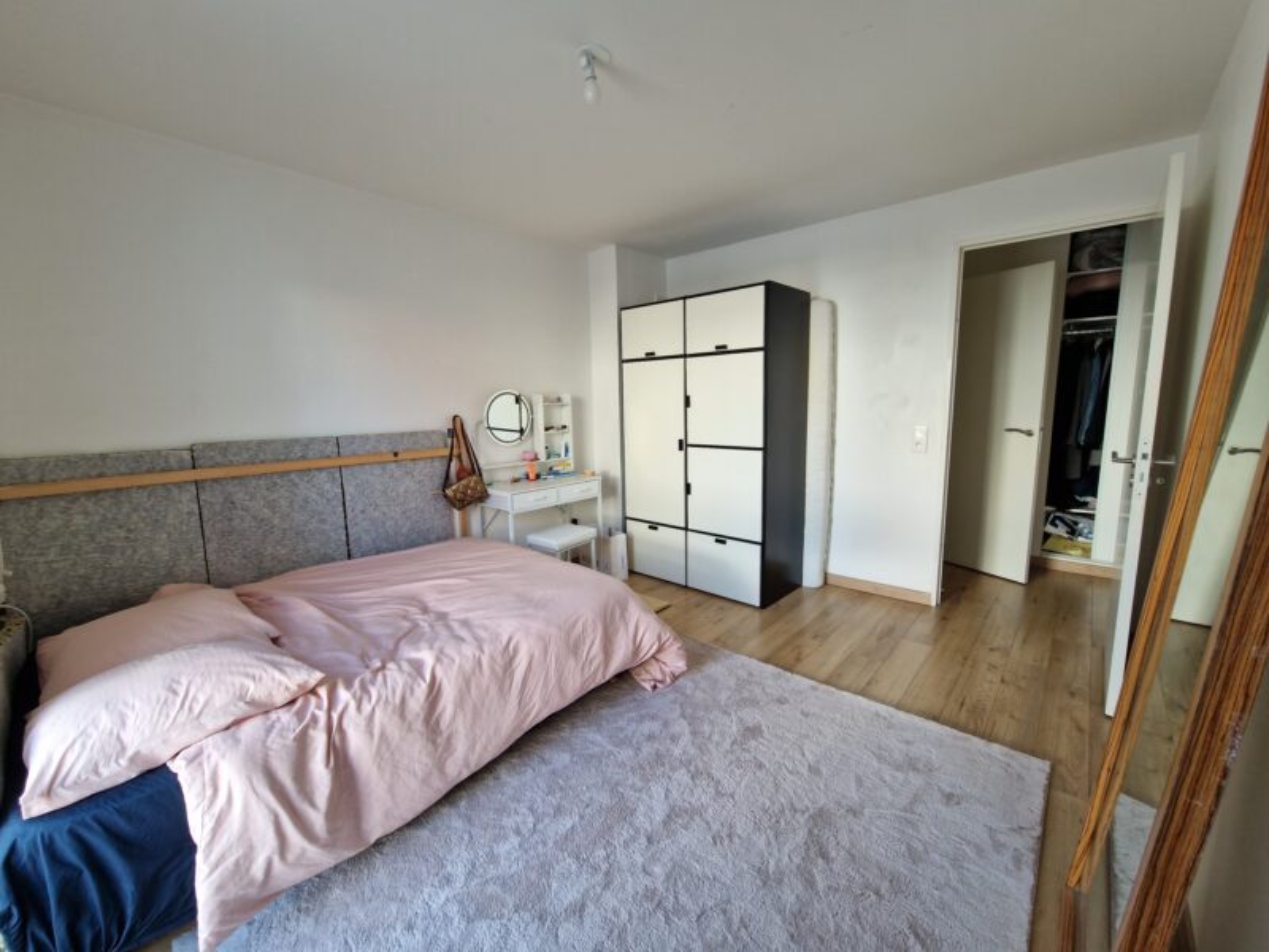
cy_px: 476
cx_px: 634
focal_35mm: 13
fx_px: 477
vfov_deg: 89.9
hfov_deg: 106.2
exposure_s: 1/50
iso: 100
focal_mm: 2.2
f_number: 2.2
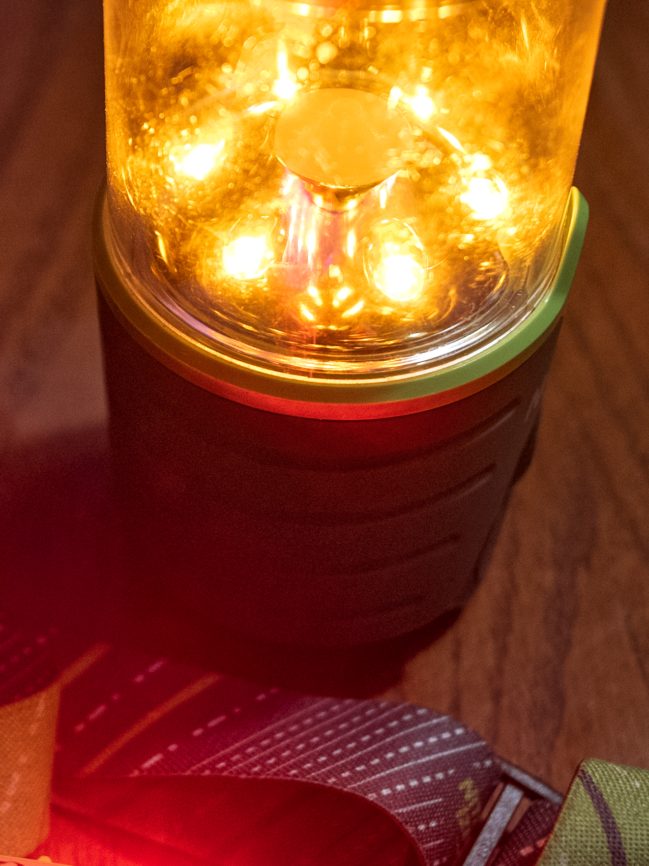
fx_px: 1700
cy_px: 370
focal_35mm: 68
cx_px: 173
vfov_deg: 28.5
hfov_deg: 21.5
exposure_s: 1/100
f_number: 2.8
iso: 800
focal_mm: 20
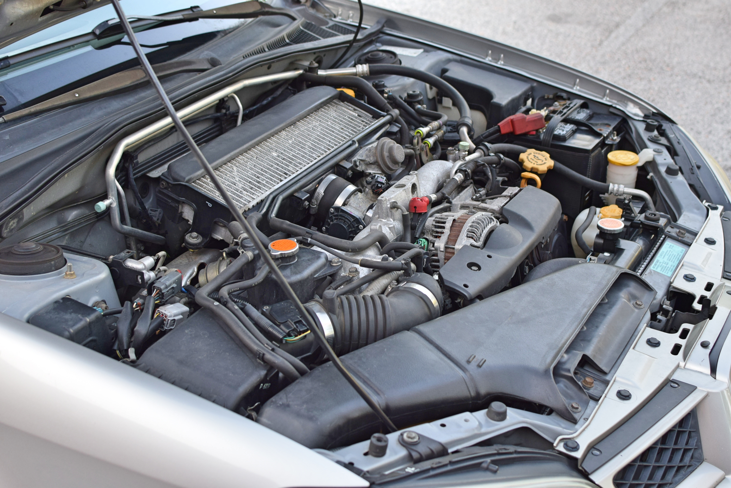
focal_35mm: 52
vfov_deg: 25.8
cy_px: 244
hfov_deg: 37.8
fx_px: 1067
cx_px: 366
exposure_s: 1/80
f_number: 4.5
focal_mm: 35
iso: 400
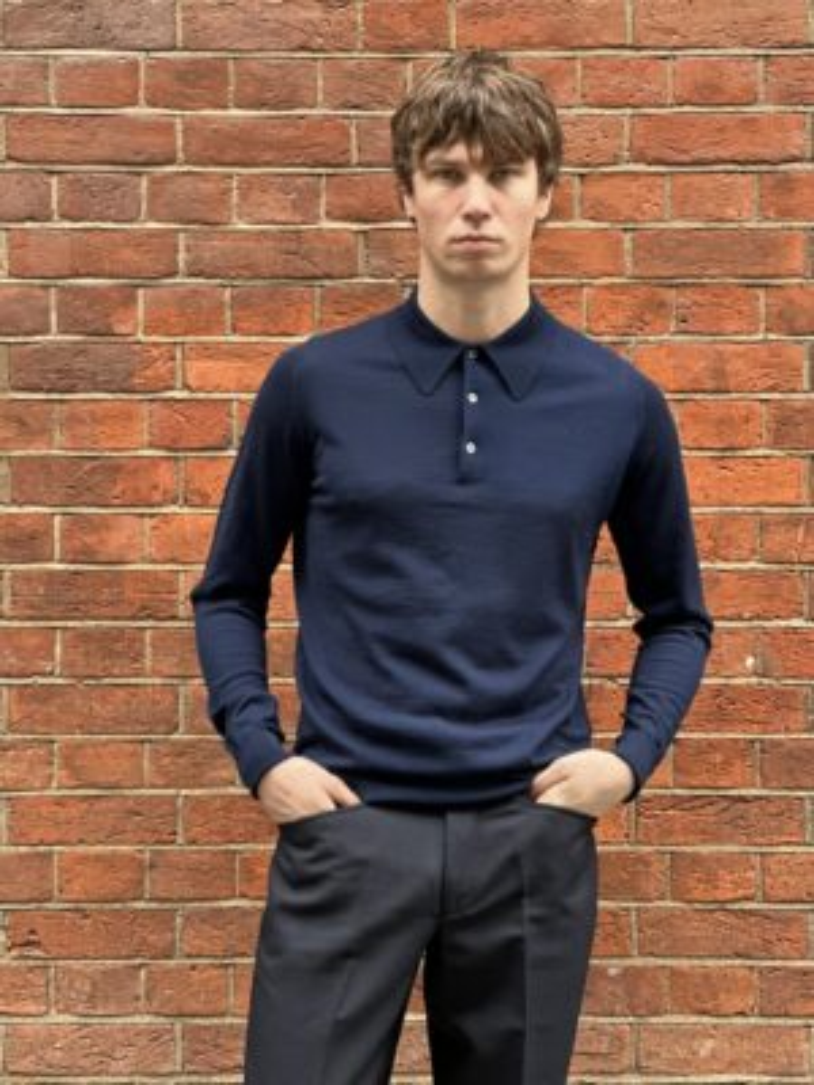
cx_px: 407
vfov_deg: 25.3
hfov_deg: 19.1
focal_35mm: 77
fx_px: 2414
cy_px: 542
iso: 160
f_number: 2.8
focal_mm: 9
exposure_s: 1/100
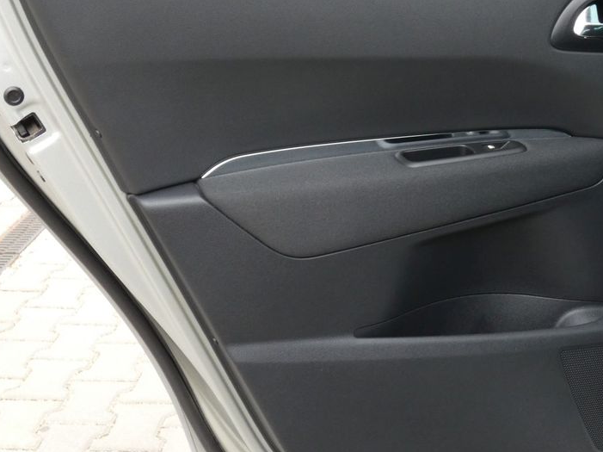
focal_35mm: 57
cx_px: 364
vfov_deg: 25.6
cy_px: 192
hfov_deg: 33.7
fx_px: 992
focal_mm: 7.1
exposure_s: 1/80
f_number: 5
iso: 250
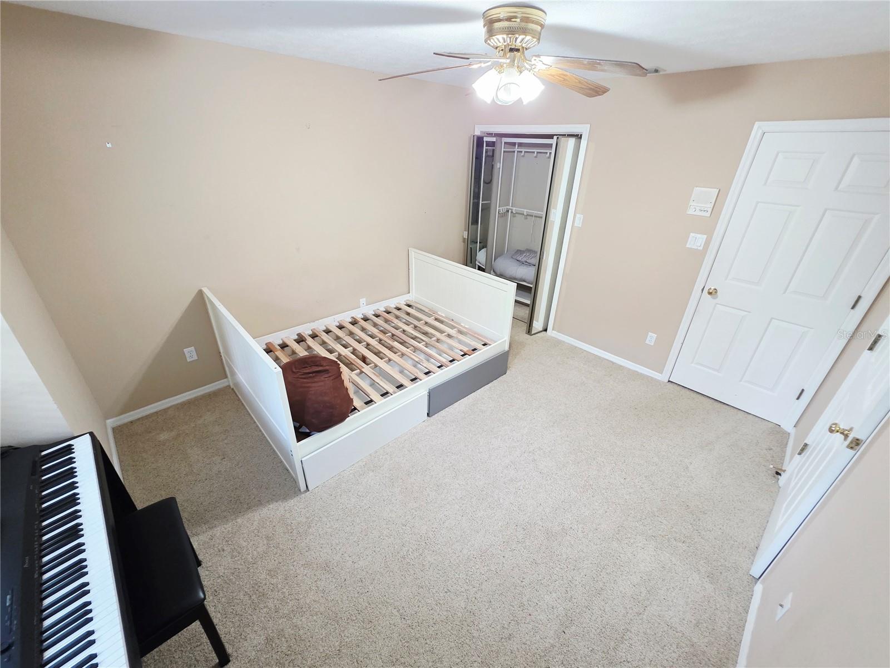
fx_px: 334
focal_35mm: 13
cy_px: 334
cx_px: 445
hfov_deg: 106.2
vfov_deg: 89.9
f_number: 1.9
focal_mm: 2.2
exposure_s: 1/60
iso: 500
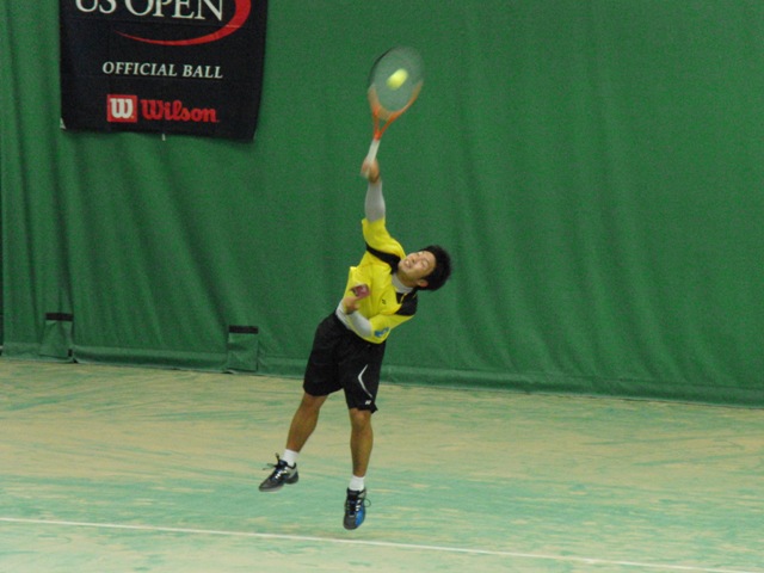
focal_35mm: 272
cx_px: 382
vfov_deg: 5.5
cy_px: 286
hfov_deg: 7.3
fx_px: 6003
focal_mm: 48.1
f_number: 4.5
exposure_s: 1/160
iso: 800
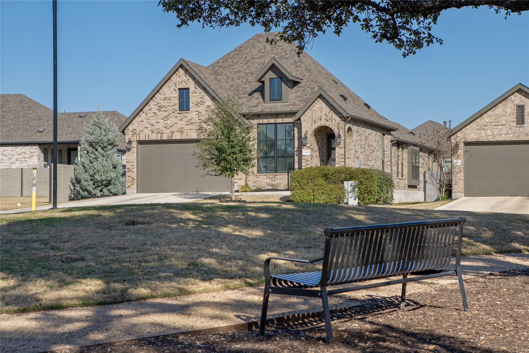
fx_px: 1028
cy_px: 176
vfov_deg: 19.4
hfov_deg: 28.8
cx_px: 264
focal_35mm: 70
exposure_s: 1/3200
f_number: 8
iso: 800
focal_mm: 70
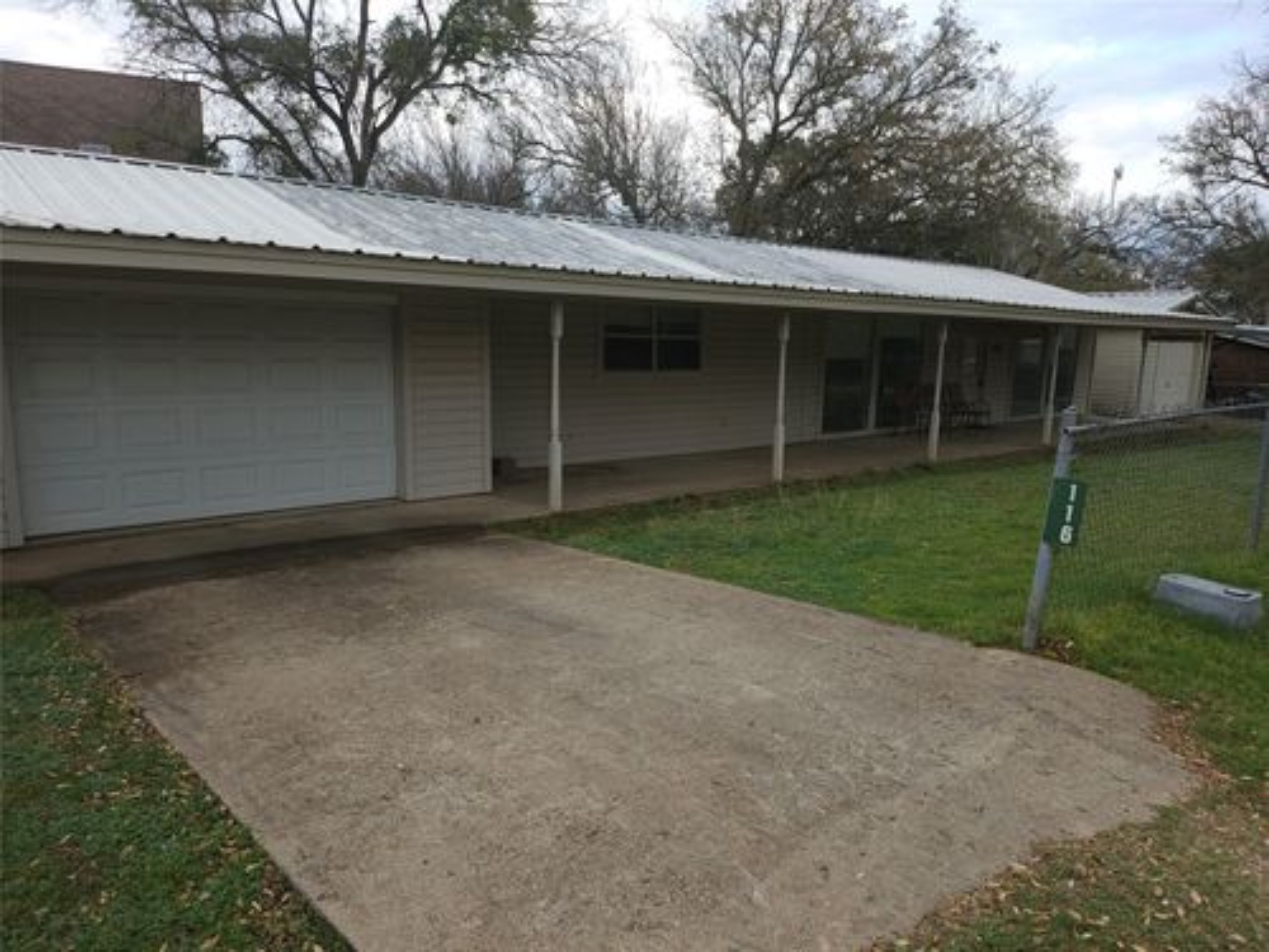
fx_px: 880
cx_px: 634
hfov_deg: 71.6
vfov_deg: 56.8
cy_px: 476
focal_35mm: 24
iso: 100
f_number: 1.8
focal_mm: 5
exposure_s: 1/962
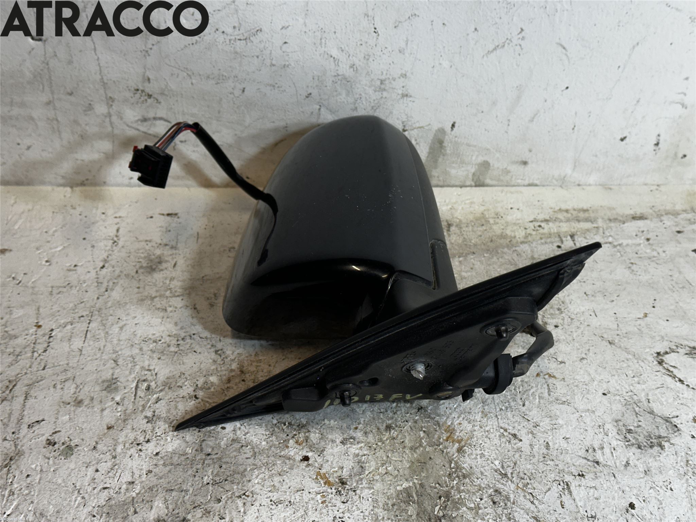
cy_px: 261
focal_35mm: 48
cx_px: 348
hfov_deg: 39.7
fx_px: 965
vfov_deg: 30.3
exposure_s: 1/100
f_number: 1.78
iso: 64
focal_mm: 6.86
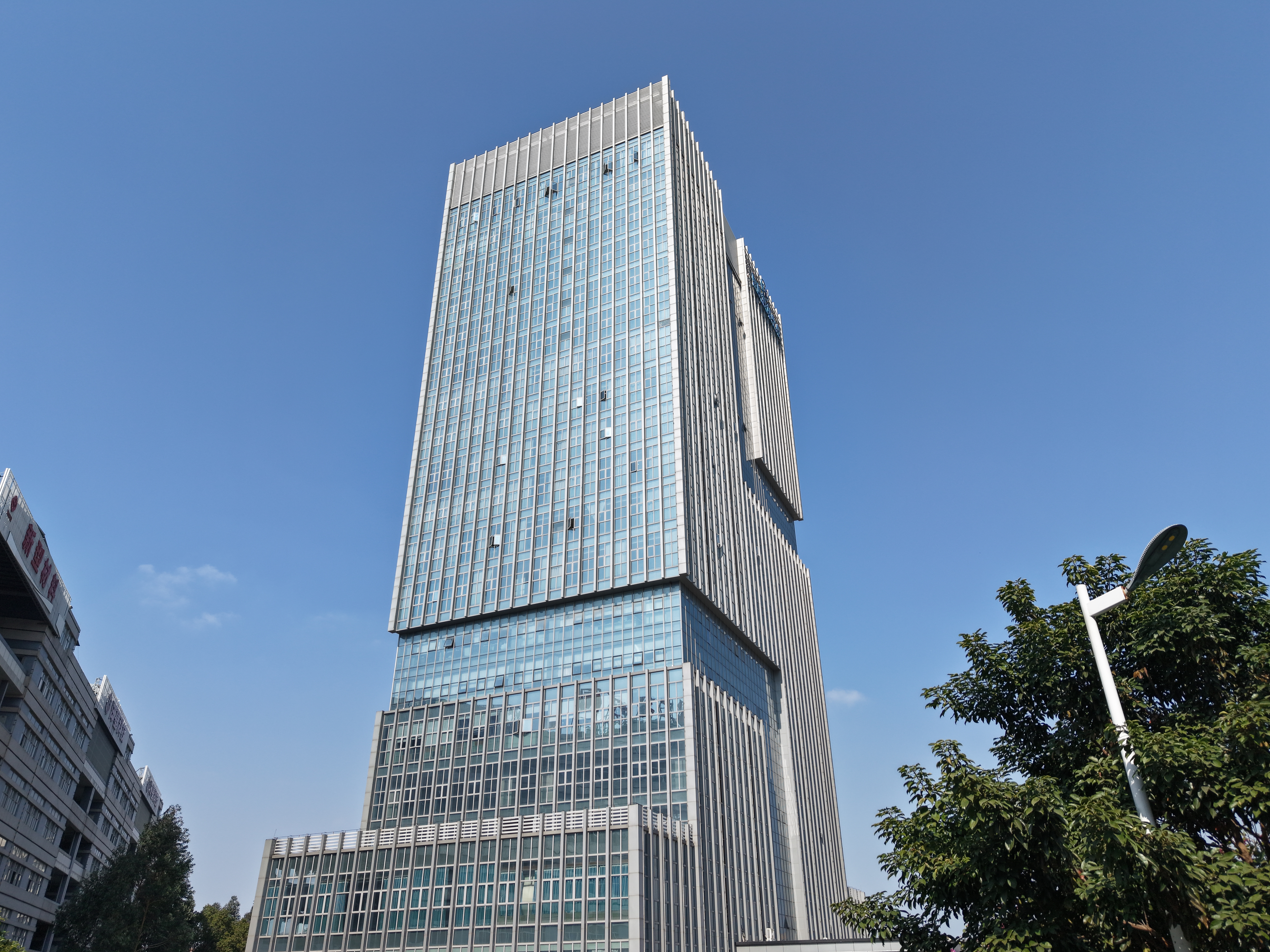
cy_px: 491
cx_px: 644
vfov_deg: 54.9
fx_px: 917
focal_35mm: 25
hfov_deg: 69.4
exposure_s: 1/3000
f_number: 1.8
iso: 100
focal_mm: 8.67
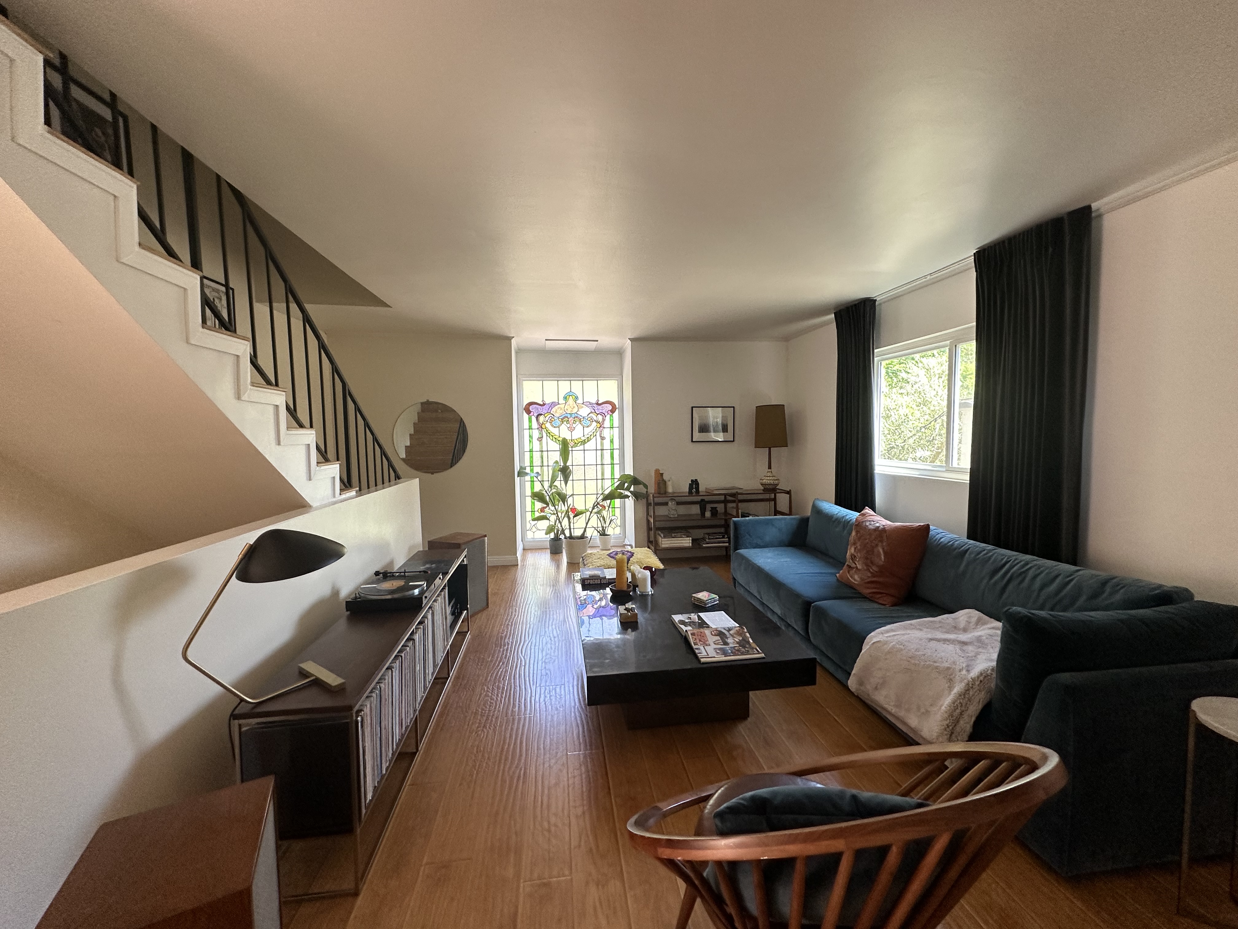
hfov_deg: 102.1
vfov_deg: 85.7
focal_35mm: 14
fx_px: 501
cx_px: 619
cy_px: 464
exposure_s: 1/99
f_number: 2.2
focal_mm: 2.22
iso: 125
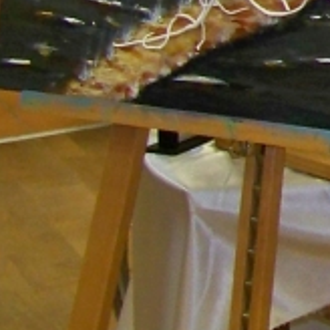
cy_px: -211
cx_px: 990
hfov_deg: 8.2
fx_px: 1963
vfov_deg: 9.3
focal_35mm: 182
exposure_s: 1/30
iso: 200
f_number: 2.8
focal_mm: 5.85
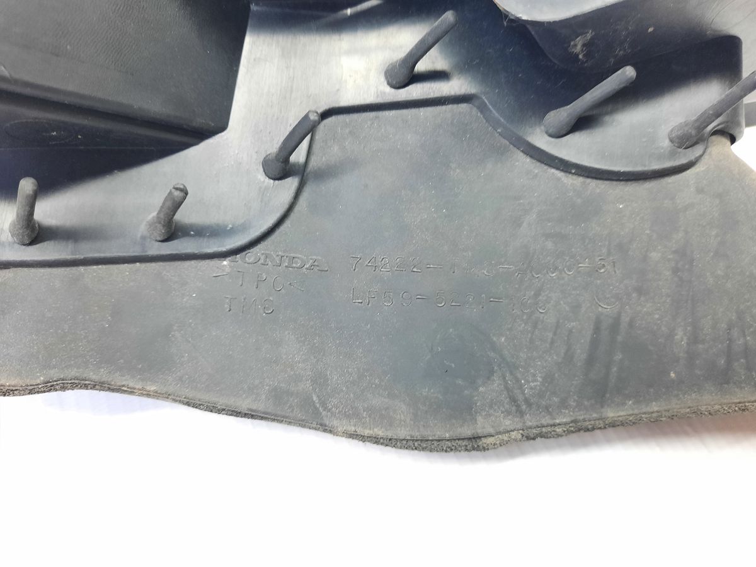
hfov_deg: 69.4
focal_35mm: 25
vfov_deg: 54.9
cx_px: 378
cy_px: 284
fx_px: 546
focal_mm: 4.6
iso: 320
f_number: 2
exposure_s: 1/33
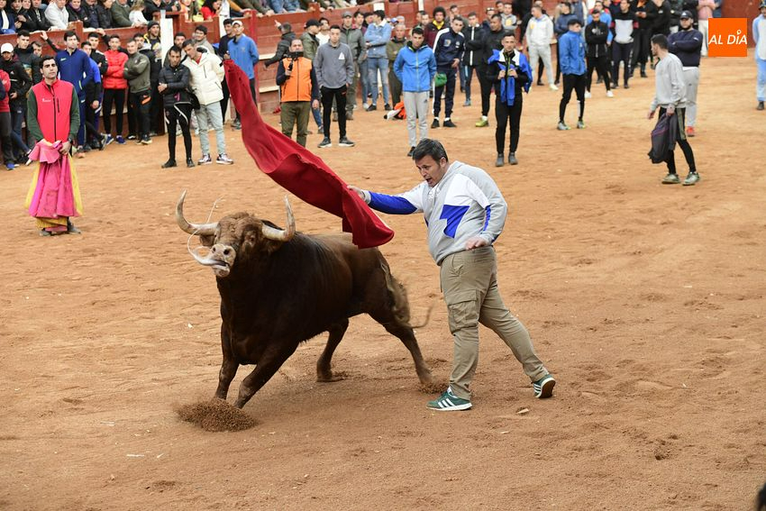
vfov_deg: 13.7
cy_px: 256
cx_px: 383
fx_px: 2128
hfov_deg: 20.4
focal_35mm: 100
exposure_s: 1/320
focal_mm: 100
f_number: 4.5
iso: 3200
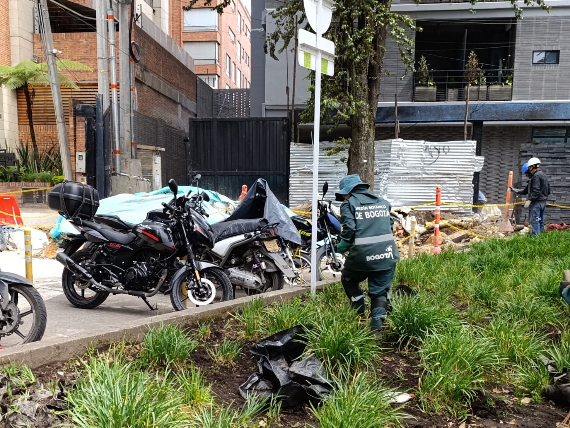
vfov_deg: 35.5
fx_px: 659
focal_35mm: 40
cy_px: 296
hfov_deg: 46.7
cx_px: 251
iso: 64
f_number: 1.6
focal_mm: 6.14
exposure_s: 1/120
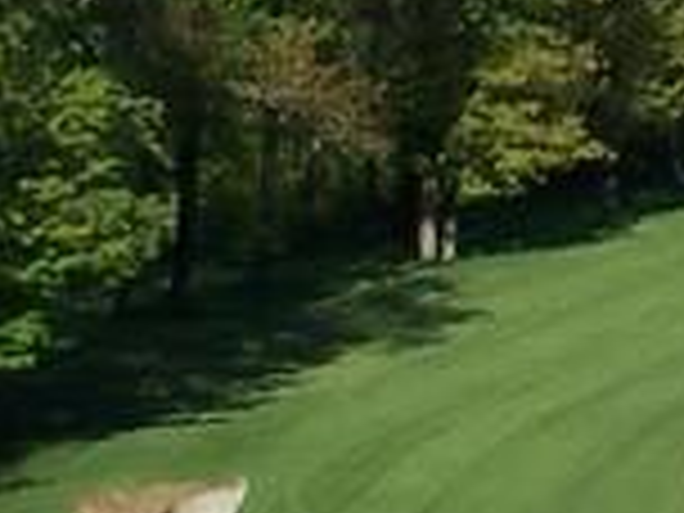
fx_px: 9208
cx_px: 1107
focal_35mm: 466
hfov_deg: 4.2
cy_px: 9
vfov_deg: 3.2
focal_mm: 11.5
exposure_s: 1/750
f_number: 4.5
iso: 80
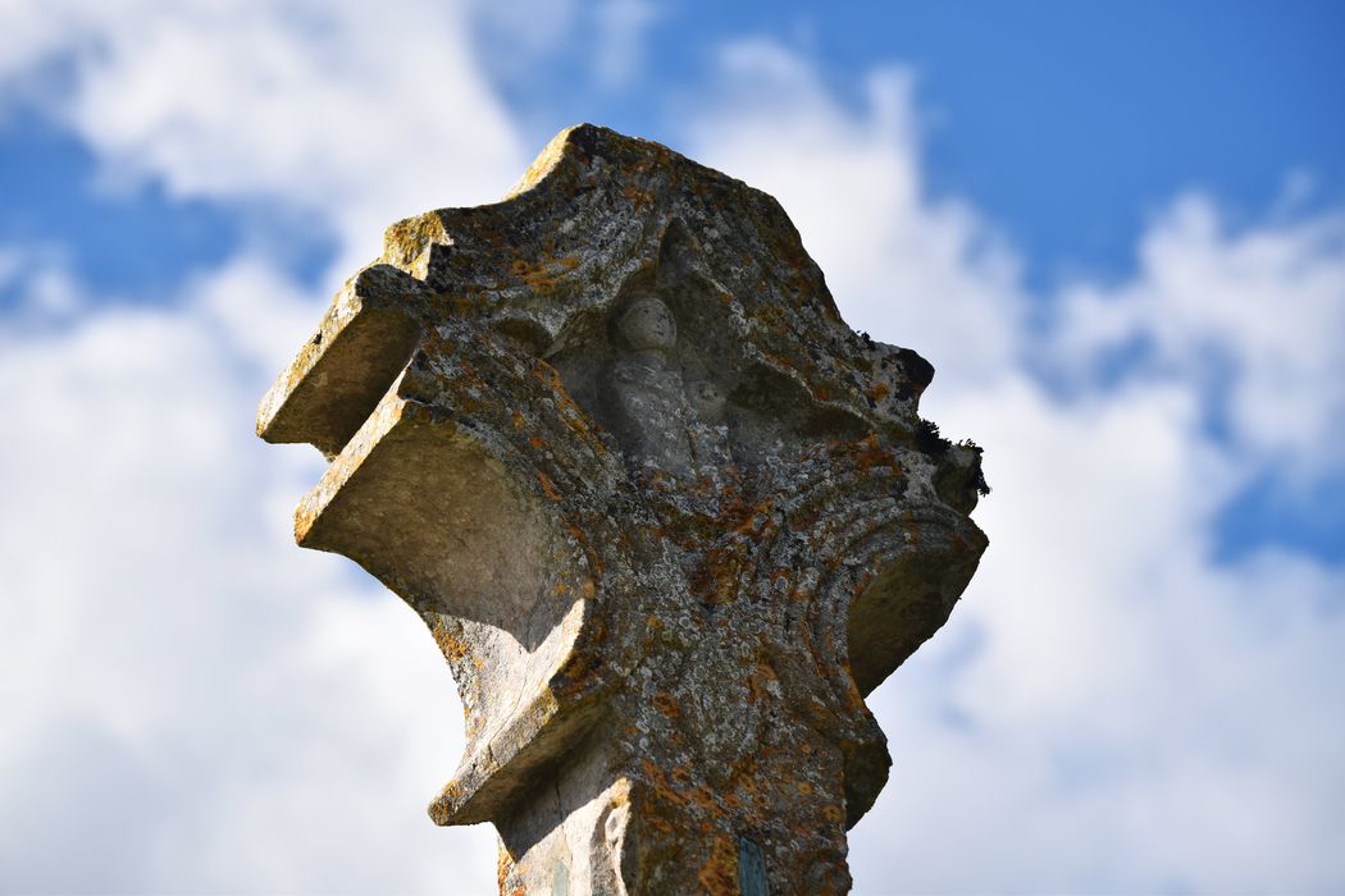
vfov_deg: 10.2
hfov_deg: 15.2
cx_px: 672
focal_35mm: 135
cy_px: 448
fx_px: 5043
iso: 200
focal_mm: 90
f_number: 7.1
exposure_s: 1/800
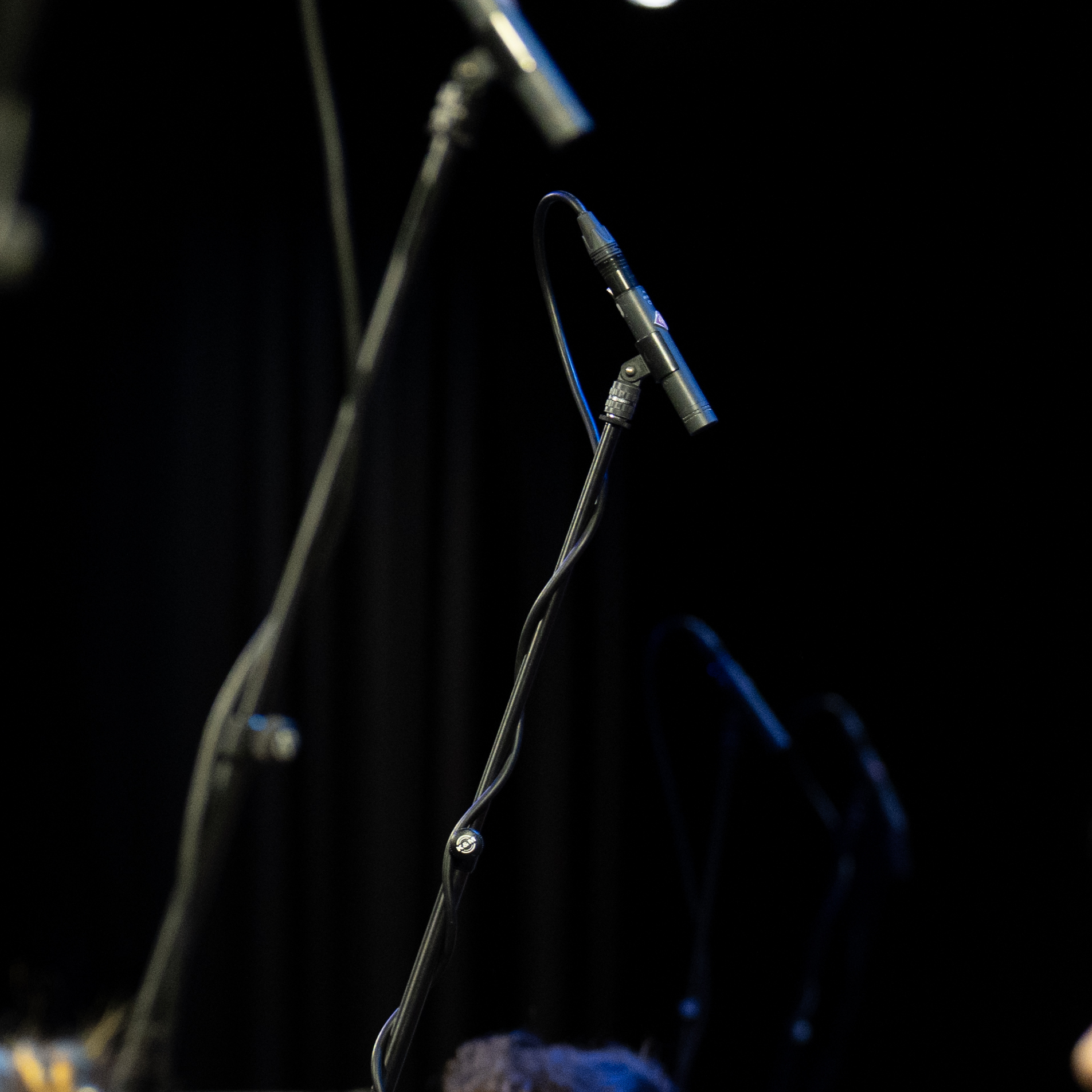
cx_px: 2292
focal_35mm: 313
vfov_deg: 5.6
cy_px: 846
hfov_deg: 5.5
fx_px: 11171
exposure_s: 1/250
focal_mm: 85
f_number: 2.8
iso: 1000
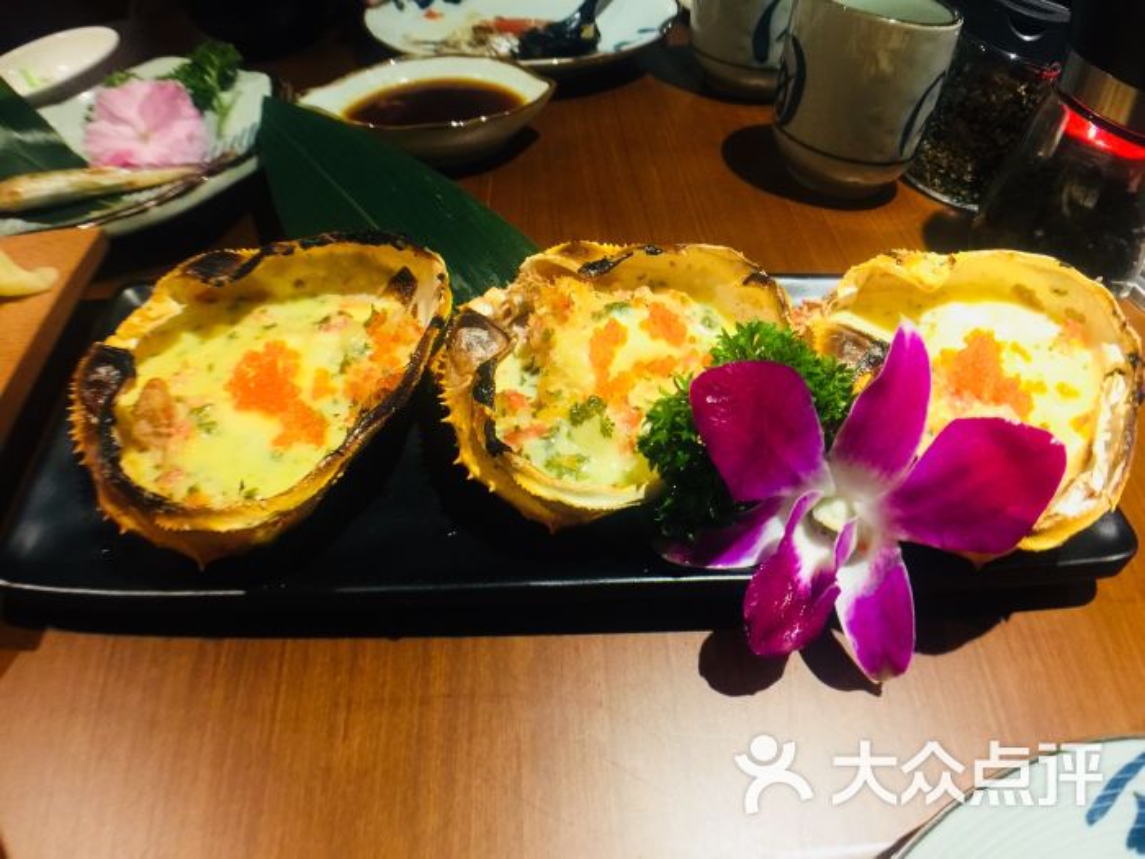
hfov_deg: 61.7
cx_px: 572
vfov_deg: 48.2
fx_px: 959
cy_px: 430
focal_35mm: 29
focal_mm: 4.15
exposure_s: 1/17
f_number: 2.2
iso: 100
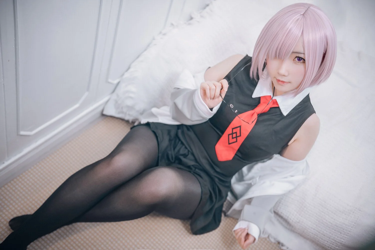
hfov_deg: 46.4
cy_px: 125
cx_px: 188
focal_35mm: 42
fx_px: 437
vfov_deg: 31.9
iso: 250
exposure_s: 1/100
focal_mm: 42
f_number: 3.2
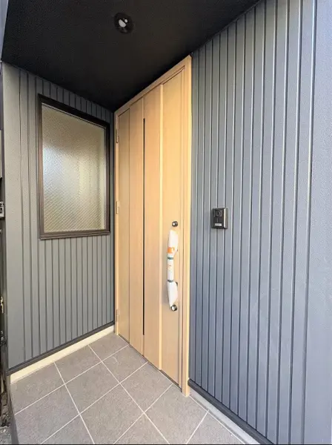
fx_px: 180
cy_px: 222
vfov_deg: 102.2
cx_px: 166
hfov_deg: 85.5
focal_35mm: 14
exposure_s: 1/99
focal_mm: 2.22
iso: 160
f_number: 2.2
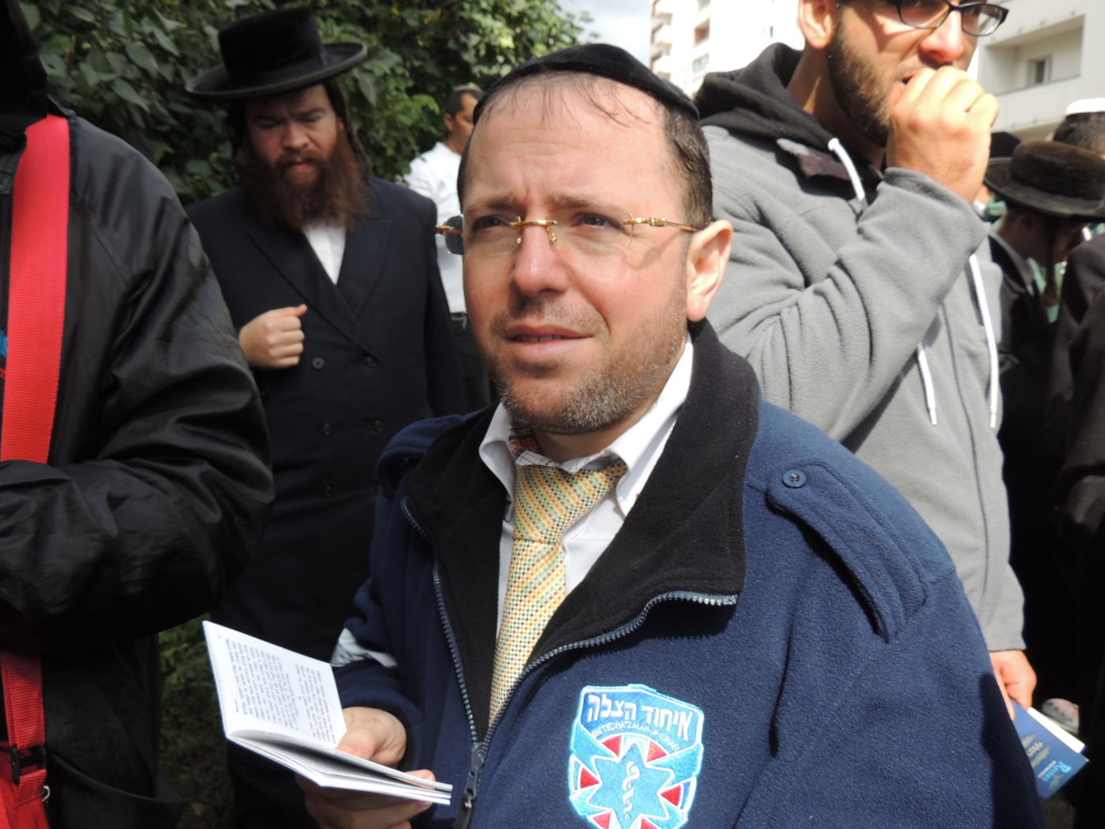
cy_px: 414
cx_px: 552
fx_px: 1053
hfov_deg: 55.4
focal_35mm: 33
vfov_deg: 42.9
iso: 100
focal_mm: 5.8
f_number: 3.2
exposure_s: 1/400
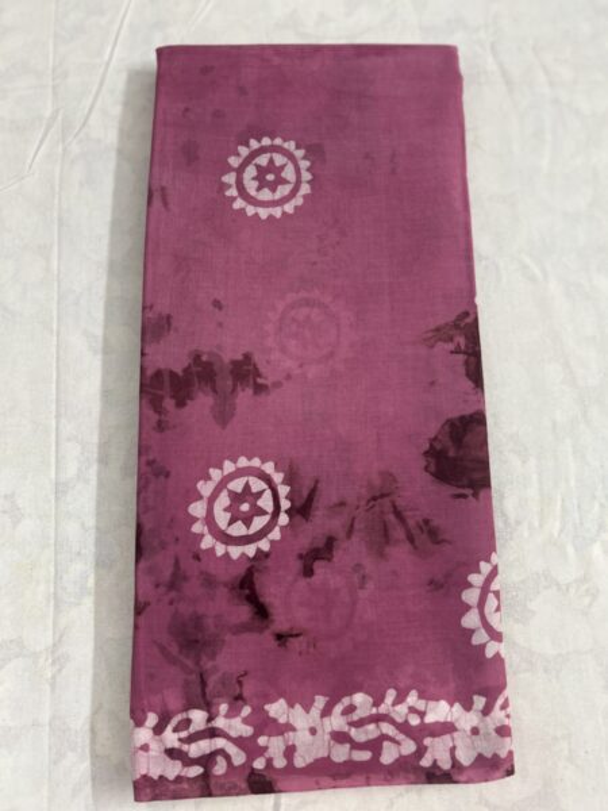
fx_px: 609
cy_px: 406
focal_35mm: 26
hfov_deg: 53.1
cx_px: 304
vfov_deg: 67.3
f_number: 1.5
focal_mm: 5.7
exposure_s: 1/50
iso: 100
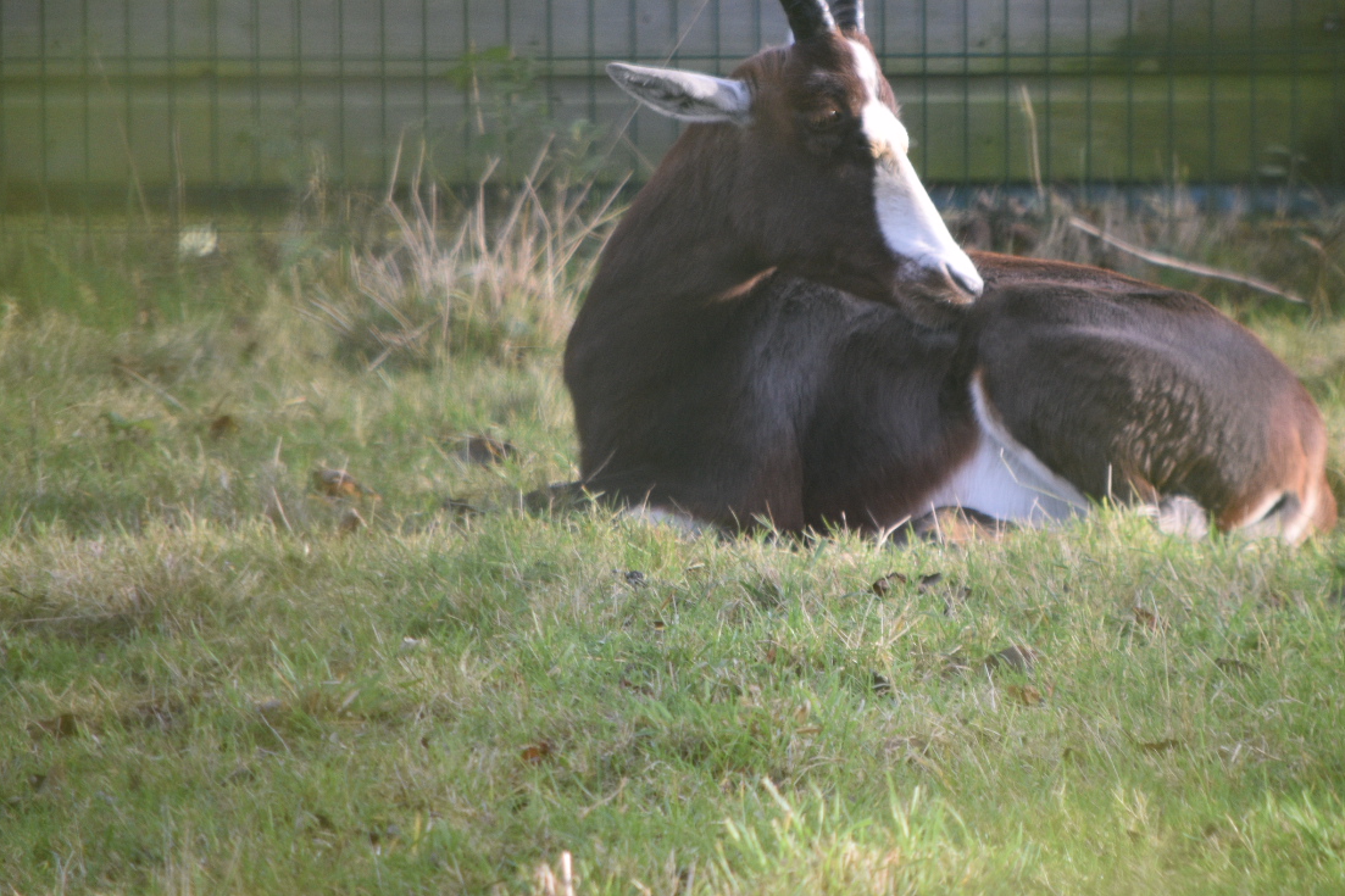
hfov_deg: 3.1
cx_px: 823
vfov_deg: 2.1
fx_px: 24690
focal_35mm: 661
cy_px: 336
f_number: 5.6
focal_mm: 300
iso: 640
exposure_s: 1/250
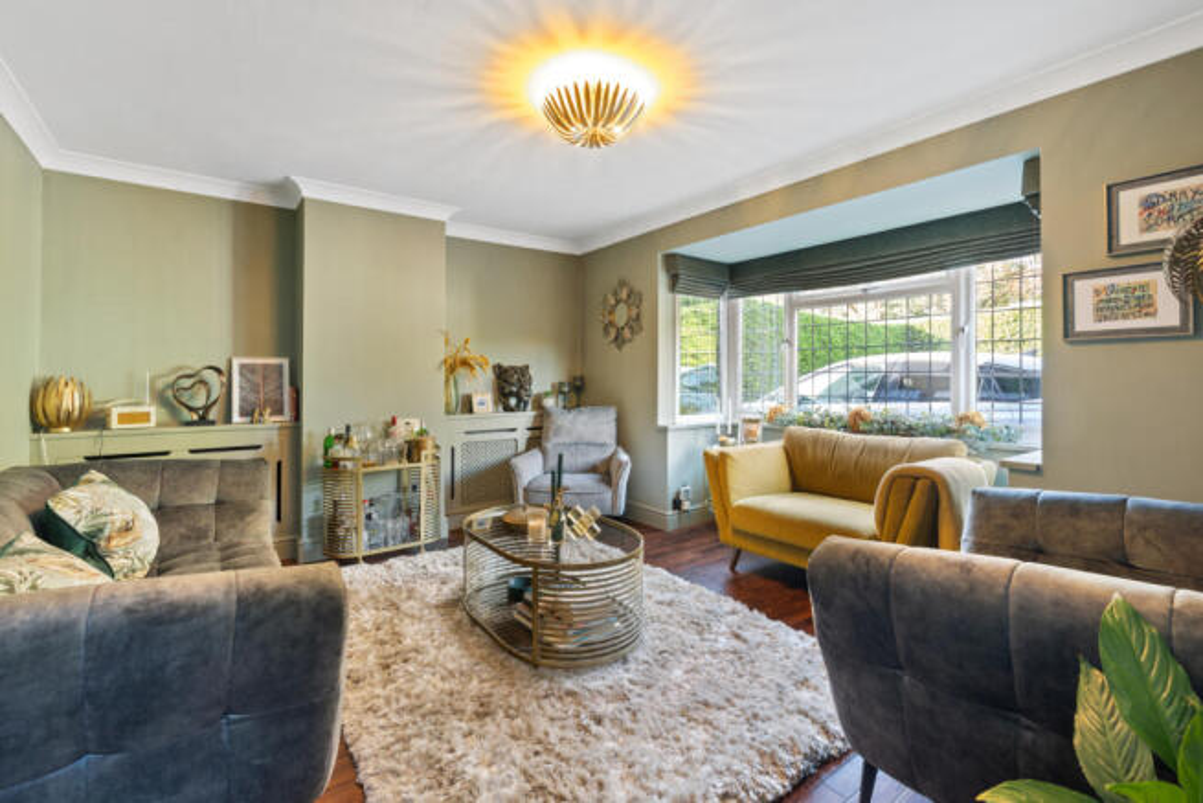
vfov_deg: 72.1
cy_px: 402
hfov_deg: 95.0
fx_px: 551
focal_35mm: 16
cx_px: 602
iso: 320
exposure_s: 8
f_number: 8
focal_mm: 16.5
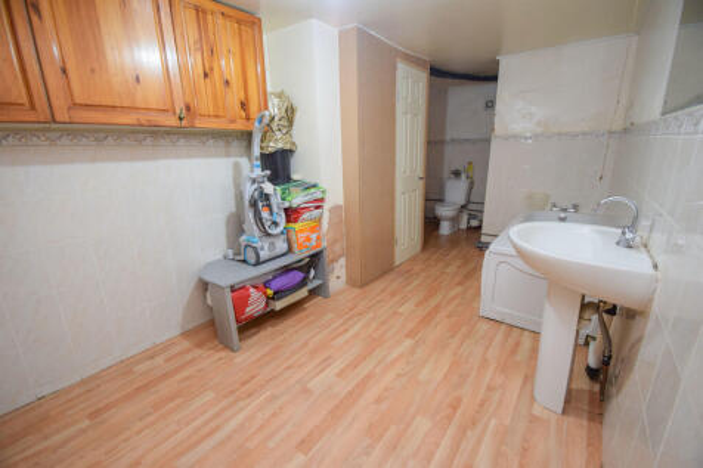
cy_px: 234
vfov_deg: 77.3
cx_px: 352
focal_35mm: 15
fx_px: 293
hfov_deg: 100.4
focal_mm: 10
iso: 800
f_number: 4
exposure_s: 1/60
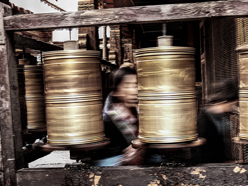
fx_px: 459
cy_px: 93
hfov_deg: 30.3
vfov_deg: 22.9
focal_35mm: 64
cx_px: 124
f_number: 3.2
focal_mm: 13.5
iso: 100
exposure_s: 1/5
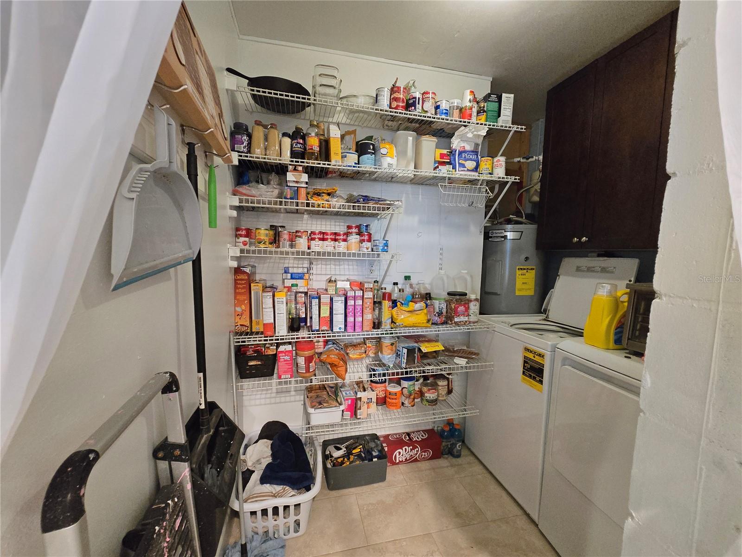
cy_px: 278
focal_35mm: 13
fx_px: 279
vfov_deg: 89.9
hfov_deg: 106.2
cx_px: 371
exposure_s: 1/40
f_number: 2.2
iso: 1250
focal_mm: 2.2
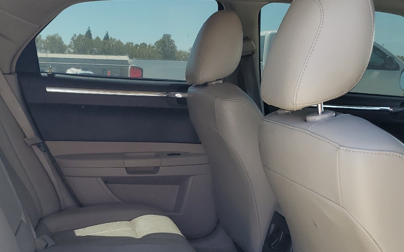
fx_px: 517
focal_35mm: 47
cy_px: 225
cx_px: 109
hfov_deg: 41.6
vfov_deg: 26.5
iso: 50
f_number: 1.5
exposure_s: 1/417
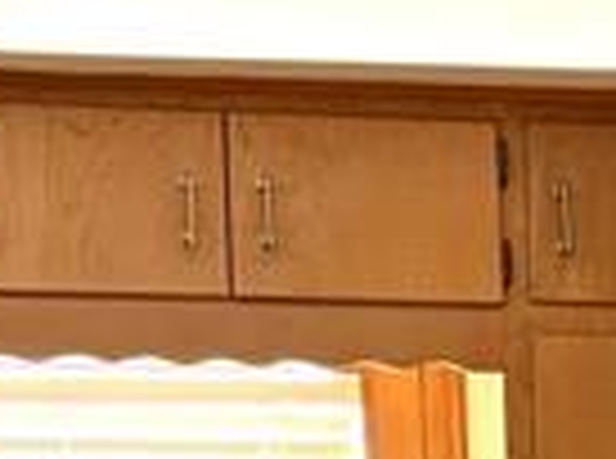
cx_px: 868
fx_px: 3461
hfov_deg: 9.9
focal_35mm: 195
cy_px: 1138
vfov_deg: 7.1
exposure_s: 1/60
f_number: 1.6
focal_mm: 5.96
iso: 125
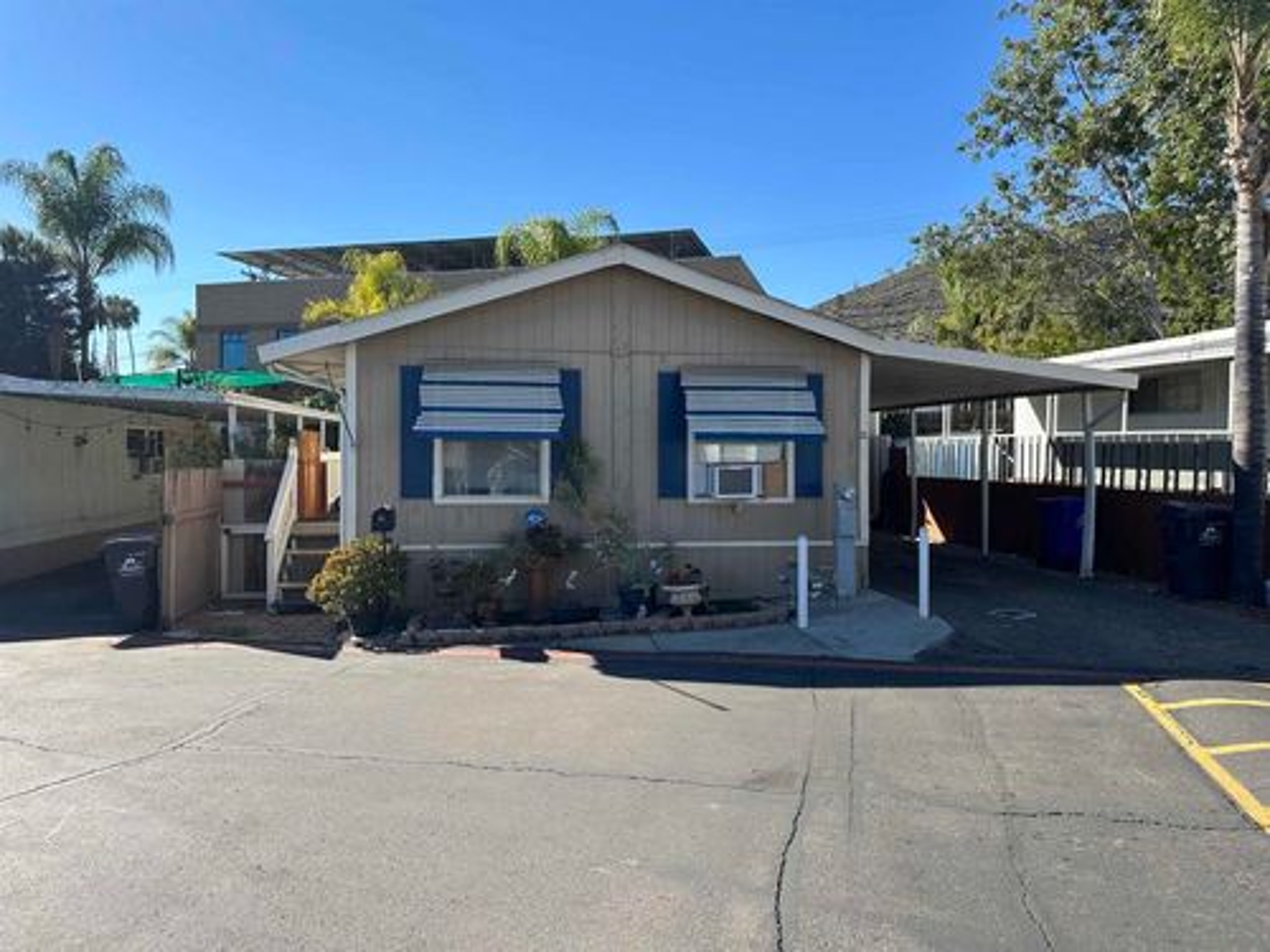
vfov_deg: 56.8
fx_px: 881
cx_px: 635
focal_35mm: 24
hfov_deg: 71.6
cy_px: 476
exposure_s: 1/2732
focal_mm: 6.86
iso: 80
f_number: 1.78
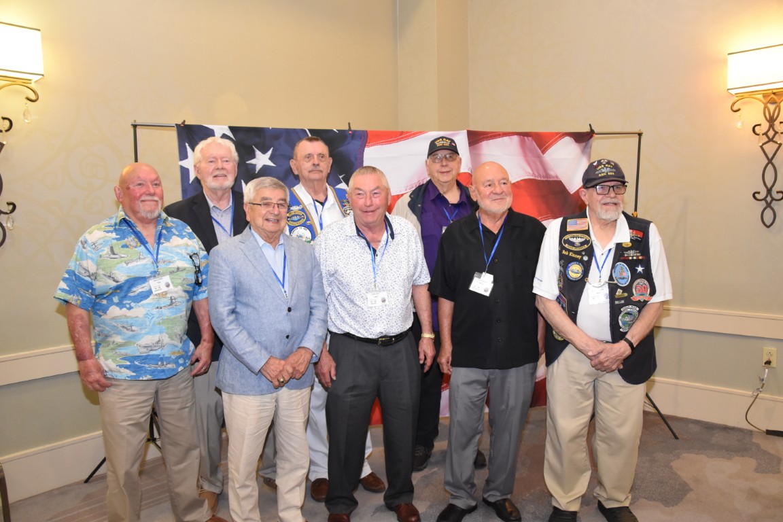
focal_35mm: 32
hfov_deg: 59.5
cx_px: 392
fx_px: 685
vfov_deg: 41.7
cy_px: 261
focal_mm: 21
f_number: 3.8
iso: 2000
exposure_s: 1/60
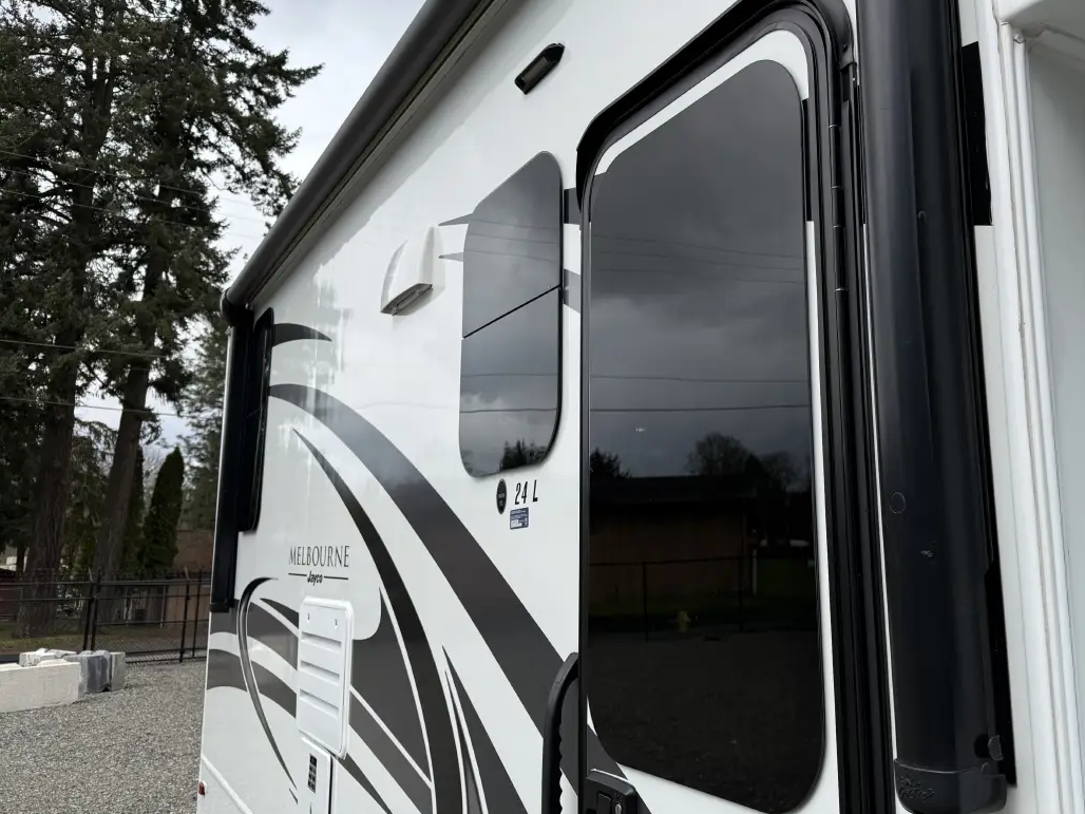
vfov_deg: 45.4
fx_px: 972
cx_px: 690
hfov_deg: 57.5
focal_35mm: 31
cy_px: 383
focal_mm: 6.76
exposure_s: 1/2445
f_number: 1.78
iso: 80
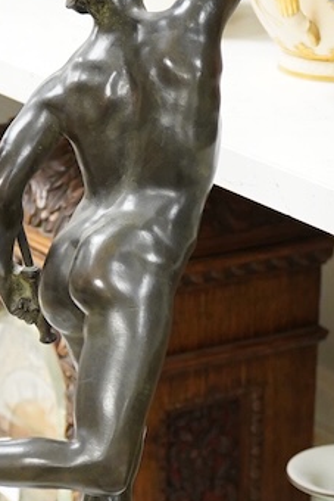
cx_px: 102
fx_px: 2071
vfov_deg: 13.7
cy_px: 430
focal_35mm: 149
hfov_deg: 9.2
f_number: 4
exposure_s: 1/160
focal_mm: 30
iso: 2500
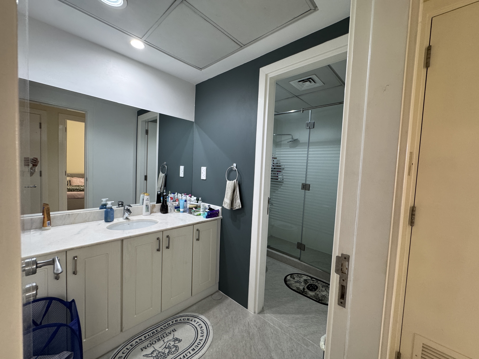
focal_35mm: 14
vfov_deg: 85.7
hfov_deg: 102.1
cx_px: 240
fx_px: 194
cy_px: 180
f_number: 2.2
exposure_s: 1/100
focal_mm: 2.22
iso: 160
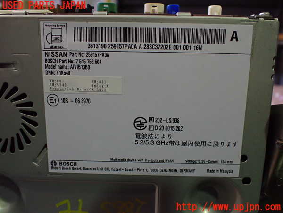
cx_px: 142
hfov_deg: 60.0
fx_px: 245
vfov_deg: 46.8
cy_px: 106
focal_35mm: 30
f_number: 2.3
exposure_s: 1/125
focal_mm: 5.4
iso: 640
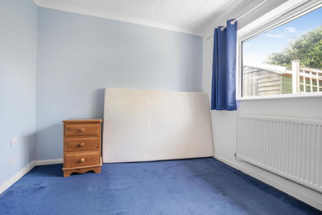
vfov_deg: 73.8
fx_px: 143
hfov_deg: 96.7
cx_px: 161
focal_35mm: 16
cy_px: 108
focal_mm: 16
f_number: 8
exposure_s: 1/13
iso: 400
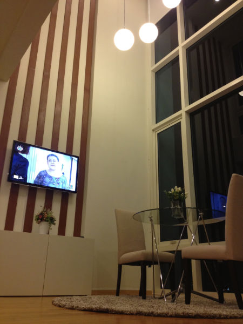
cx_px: 122
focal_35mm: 35
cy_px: 162
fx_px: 328
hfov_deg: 40.7
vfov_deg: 52.6
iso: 160
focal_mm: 4.28
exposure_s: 1/20
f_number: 2.4
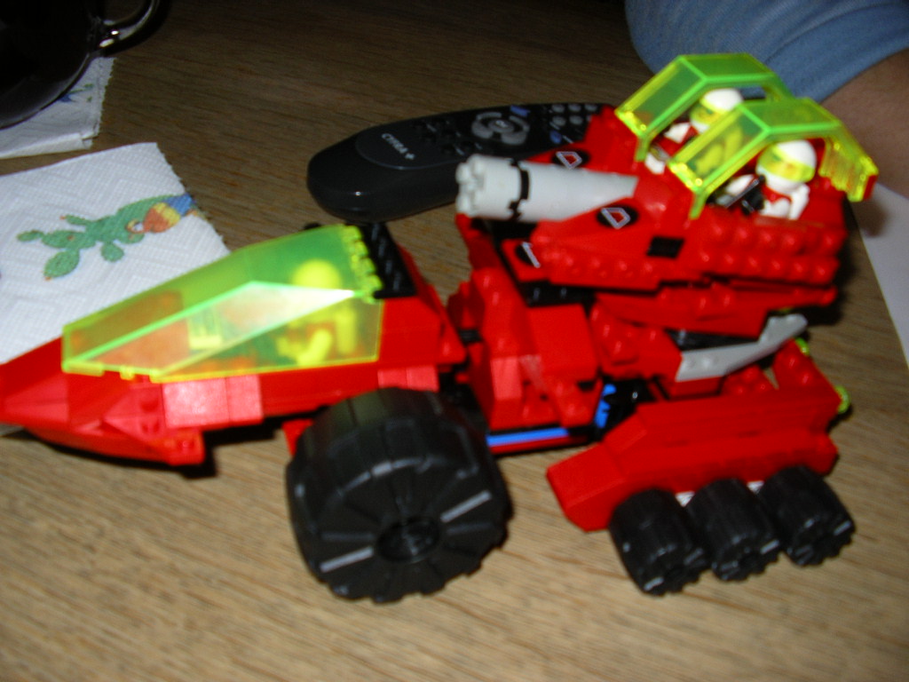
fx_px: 998
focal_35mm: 38
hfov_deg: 49.0
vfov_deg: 37.7
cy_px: 341
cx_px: 454
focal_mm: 5.8
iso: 50
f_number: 2.9
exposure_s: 1/60
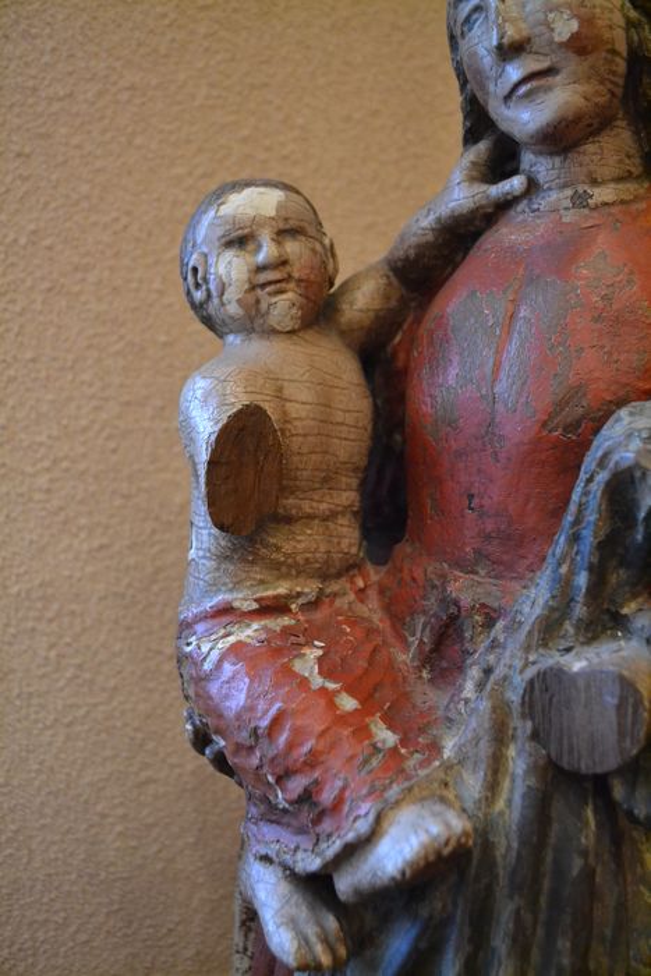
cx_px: 326
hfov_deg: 40.0
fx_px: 895
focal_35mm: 33
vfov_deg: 57.2
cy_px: 488
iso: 3200
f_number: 3.8
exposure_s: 1/50
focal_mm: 22
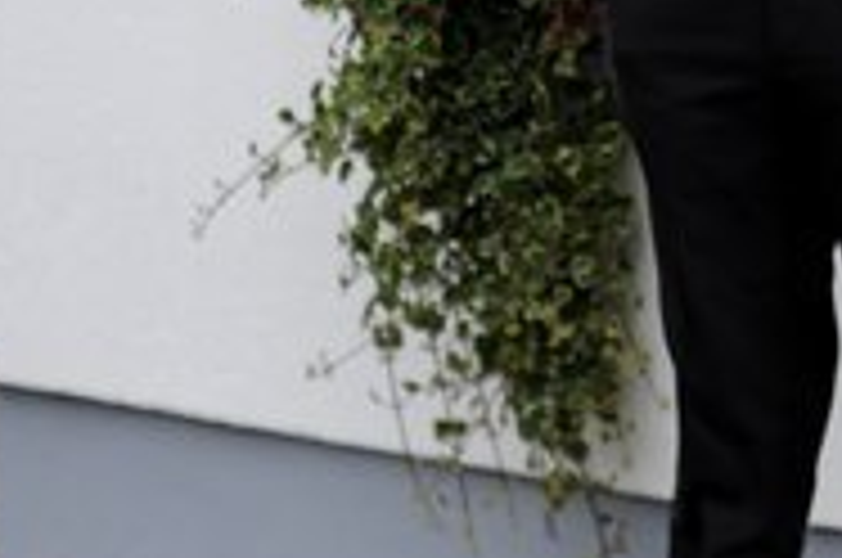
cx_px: 1049
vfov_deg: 4.6
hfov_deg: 6.8
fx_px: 7005
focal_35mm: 300
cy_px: 22
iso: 320
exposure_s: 1/320
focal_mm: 70
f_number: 2.8
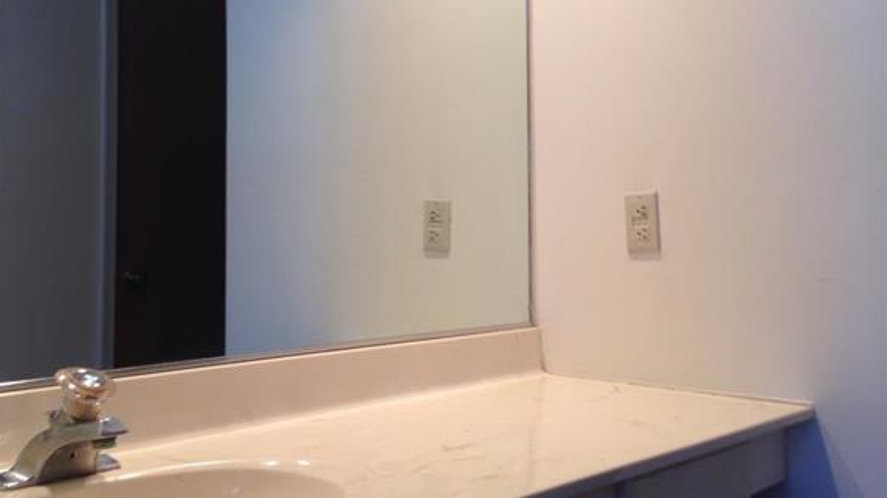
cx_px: 436
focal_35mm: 49
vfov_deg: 24.3
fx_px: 1152
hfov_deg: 42.1
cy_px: 171
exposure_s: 1/24
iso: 50
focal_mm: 4.12
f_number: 2.4
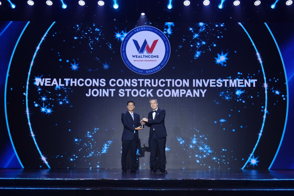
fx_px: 408
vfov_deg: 27.0
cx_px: 147
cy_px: 98
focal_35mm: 50
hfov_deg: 39.6
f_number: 3.5
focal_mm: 50
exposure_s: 1/160
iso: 320
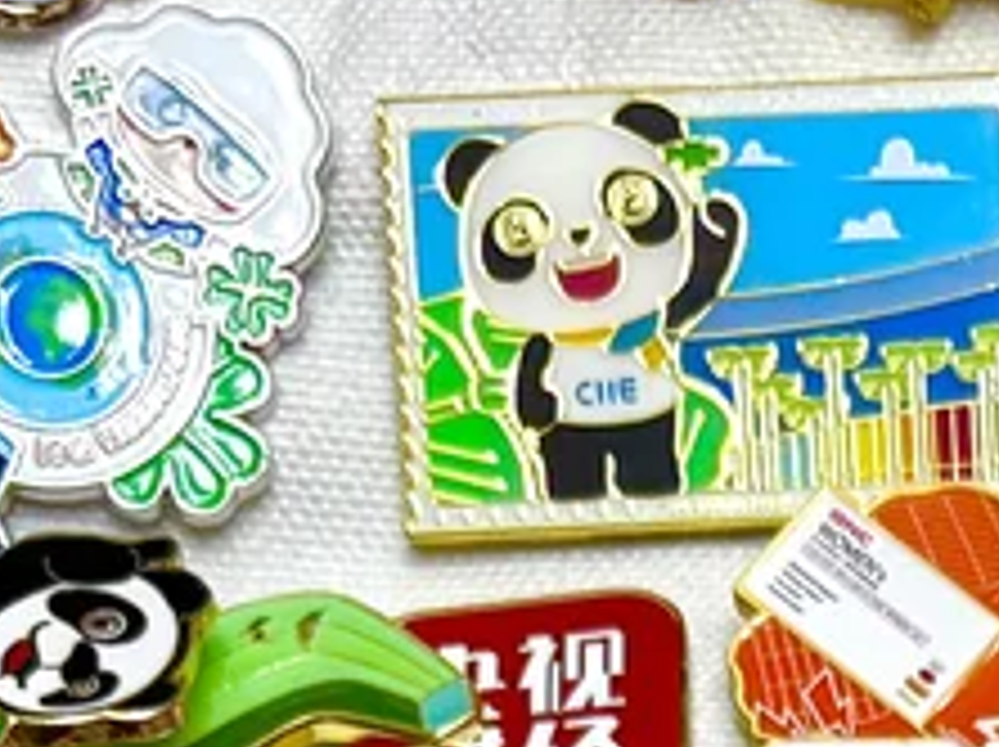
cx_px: 1480
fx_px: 4872
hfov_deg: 11.3
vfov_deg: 7.6
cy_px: 2326
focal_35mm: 169
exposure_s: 1/50
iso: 125
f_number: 1.6
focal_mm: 5.96
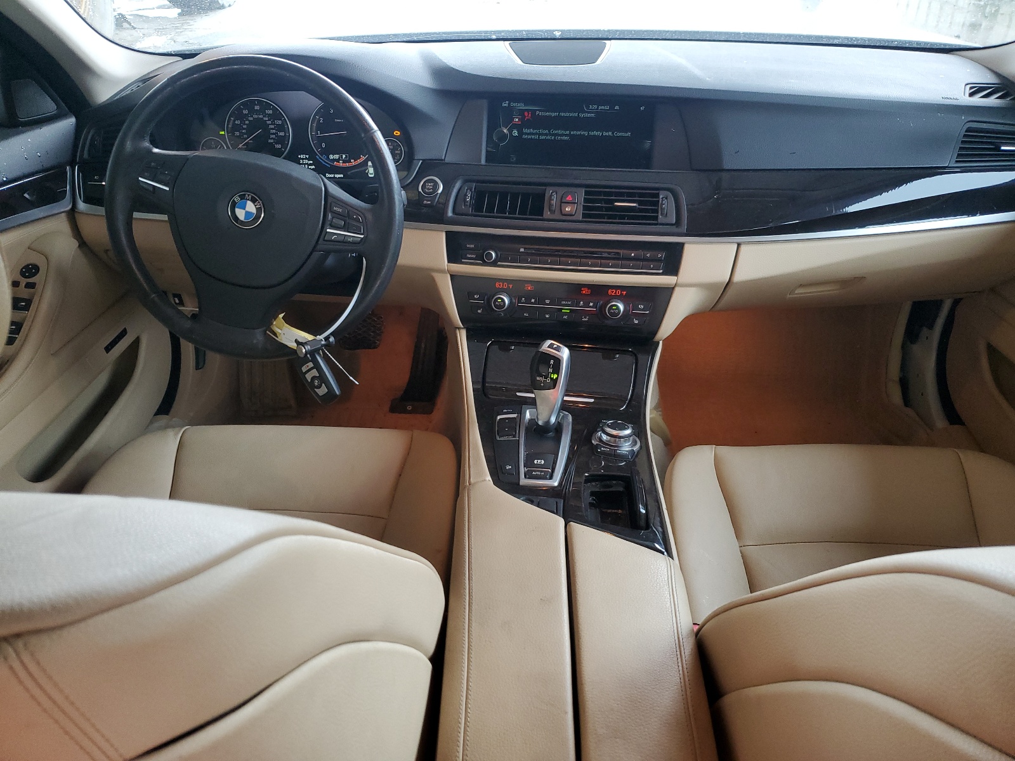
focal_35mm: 26
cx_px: 508
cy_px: 380
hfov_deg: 67.3
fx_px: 762
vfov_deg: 53.1
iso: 108
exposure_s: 1/60.2
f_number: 1.5
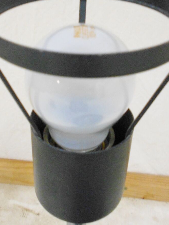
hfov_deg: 30.8
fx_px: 306
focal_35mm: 47
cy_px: 87
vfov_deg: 40.2
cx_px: 69
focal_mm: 4.6
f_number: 3.2
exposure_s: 1/25
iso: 400
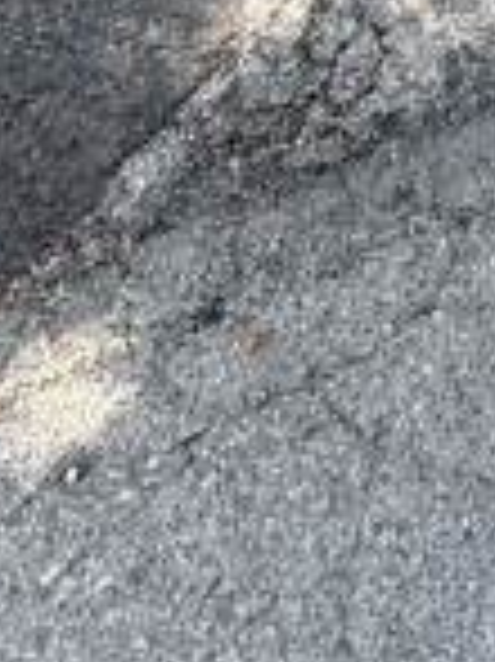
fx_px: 1394
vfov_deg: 13.7
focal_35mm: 73
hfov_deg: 18.1
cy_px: -1063
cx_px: 720
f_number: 2.2
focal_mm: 2.22
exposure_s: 1/99
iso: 50
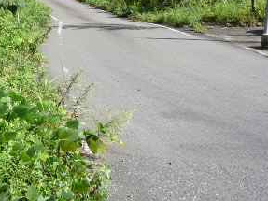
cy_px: 22
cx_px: 51
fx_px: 519
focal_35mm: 67
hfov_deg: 28.3
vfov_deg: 21.5
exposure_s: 1/500
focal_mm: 5.3
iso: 100
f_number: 3.4
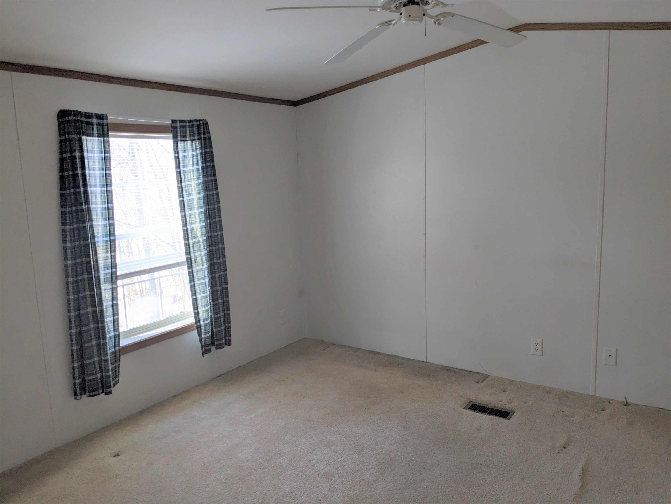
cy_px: 252
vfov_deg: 51.4
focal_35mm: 27
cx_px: 336
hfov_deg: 65.3
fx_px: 523
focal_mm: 4.38
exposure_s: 1/120
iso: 122
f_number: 1.73
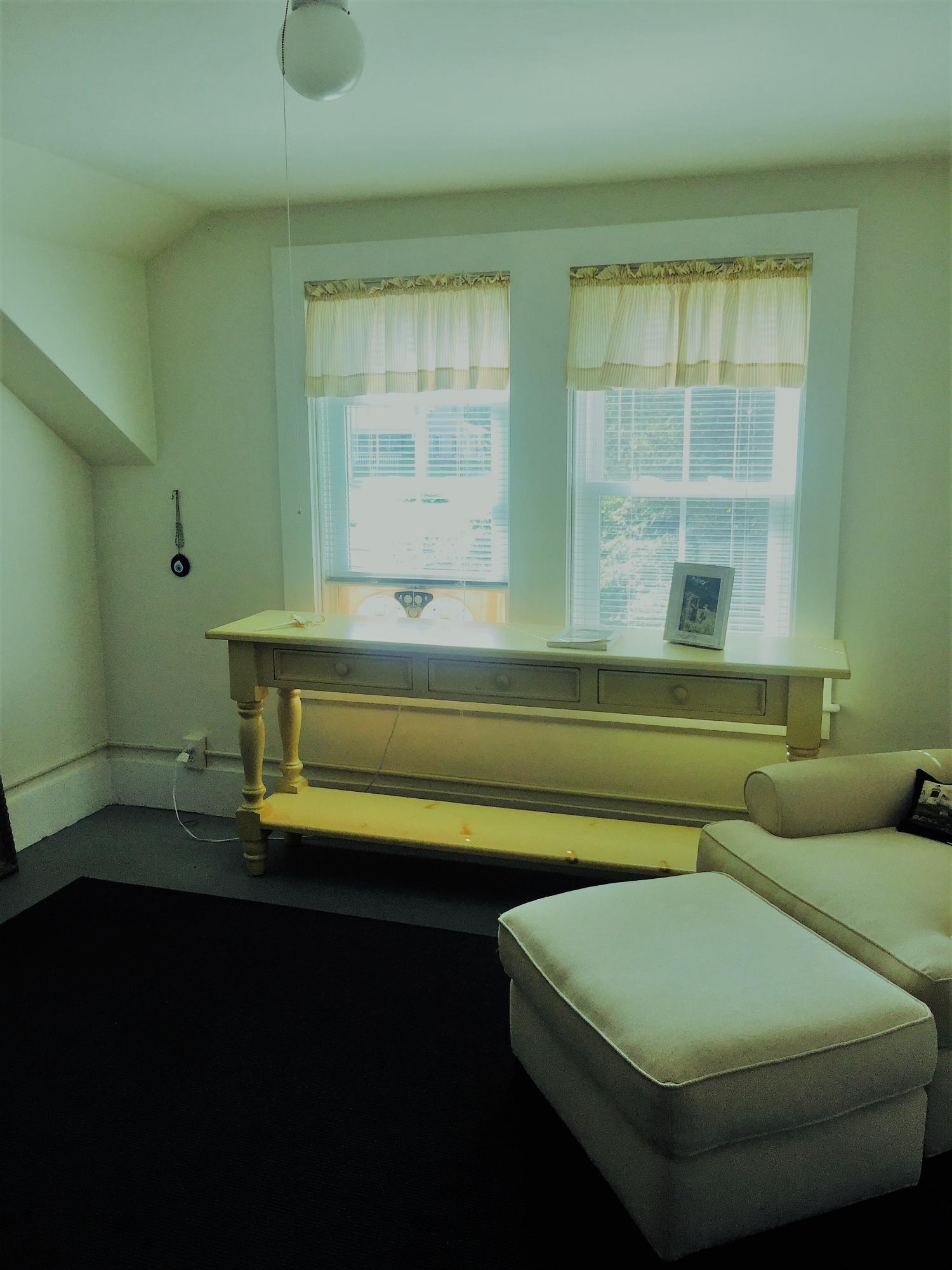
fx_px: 1063
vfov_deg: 61.7
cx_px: 476
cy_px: 635
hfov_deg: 48.2
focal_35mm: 29
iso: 50
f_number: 2.2
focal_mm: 4.15
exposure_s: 1/120
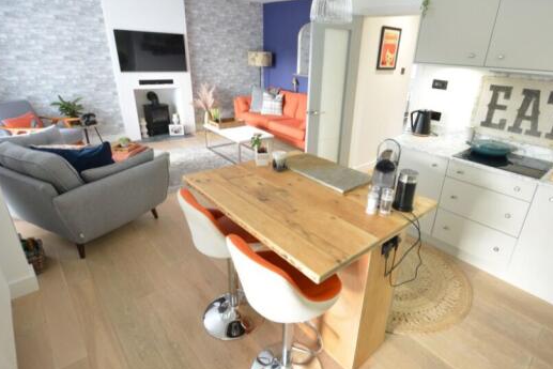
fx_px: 292
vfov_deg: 64.6
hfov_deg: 86.6
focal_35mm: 19
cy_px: 180
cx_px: 308
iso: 400
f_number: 8
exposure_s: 1/5
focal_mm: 10
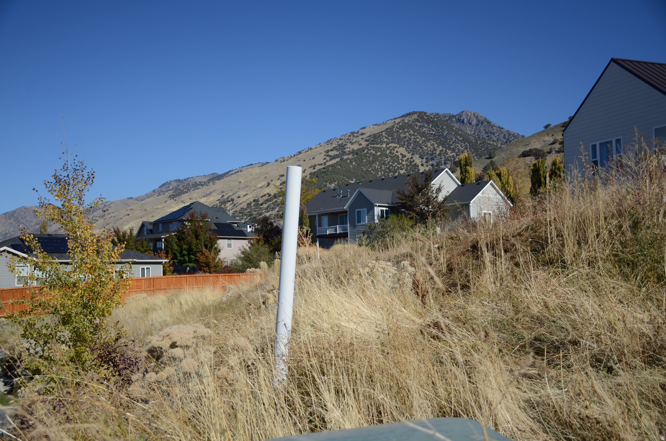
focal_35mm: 39
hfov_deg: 49.6
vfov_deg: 34.1
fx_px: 720
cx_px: 333
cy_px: 220
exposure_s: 1/1600
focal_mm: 26
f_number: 3.8
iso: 100
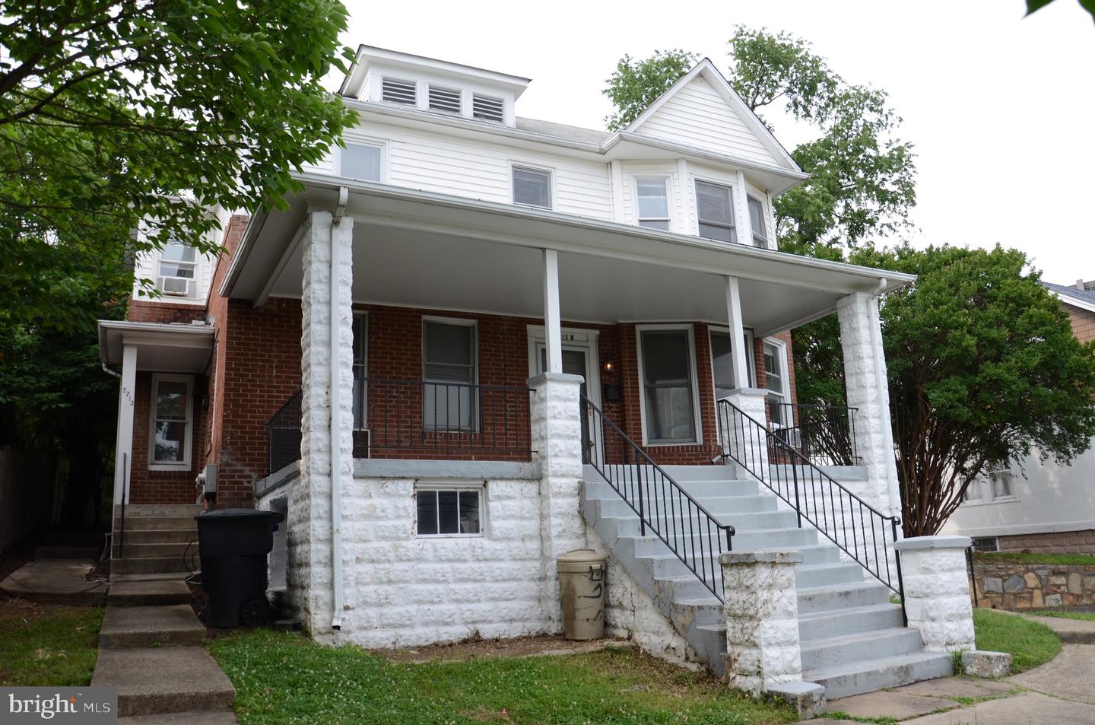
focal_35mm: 27
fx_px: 819
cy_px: 362
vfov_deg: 47.7
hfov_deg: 67.5
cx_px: 548
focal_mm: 18
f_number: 6.3
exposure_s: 1/160
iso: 100
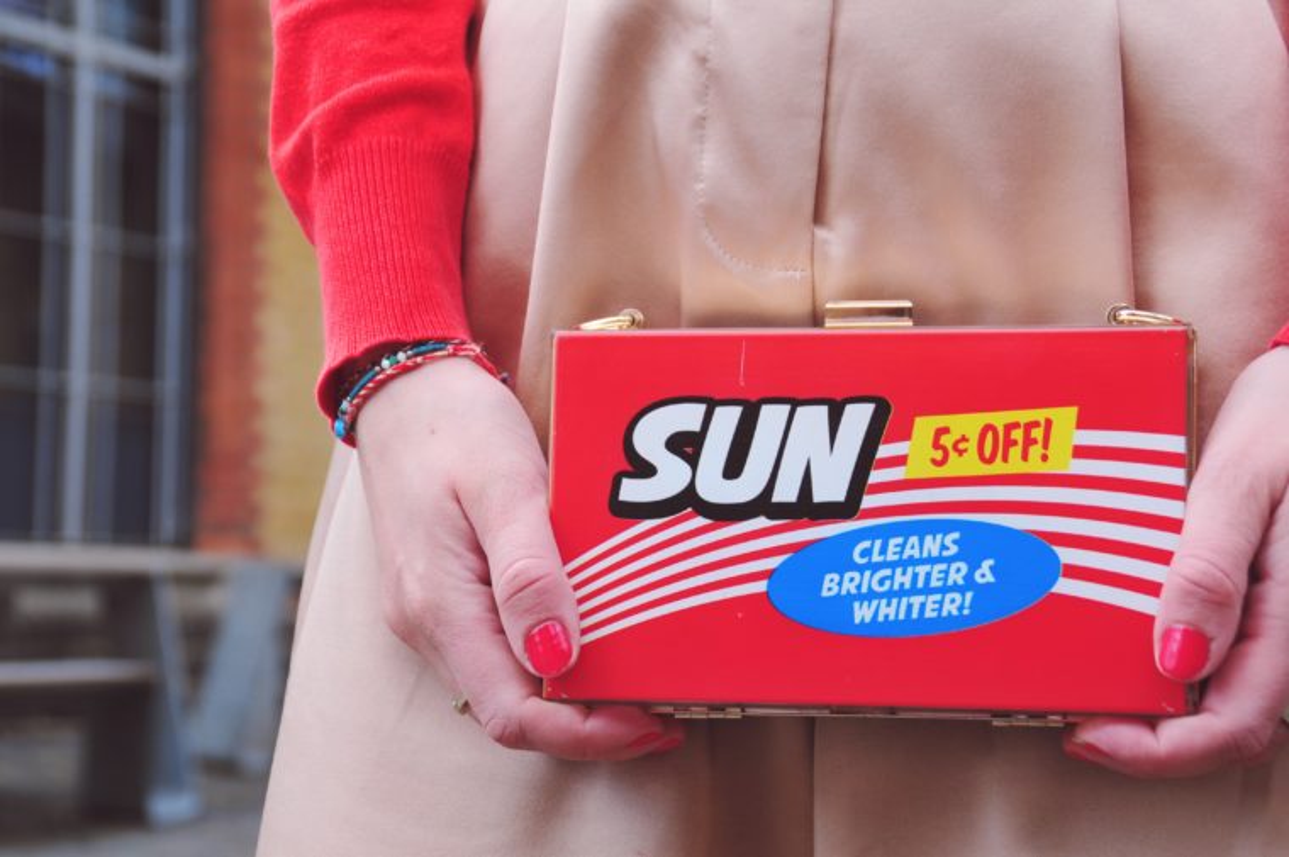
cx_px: 644
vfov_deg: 18.1
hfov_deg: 27.0
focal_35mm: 75
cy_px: 428
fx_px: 2682
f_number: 5.6
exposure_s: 1/250
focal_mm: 50
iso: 200
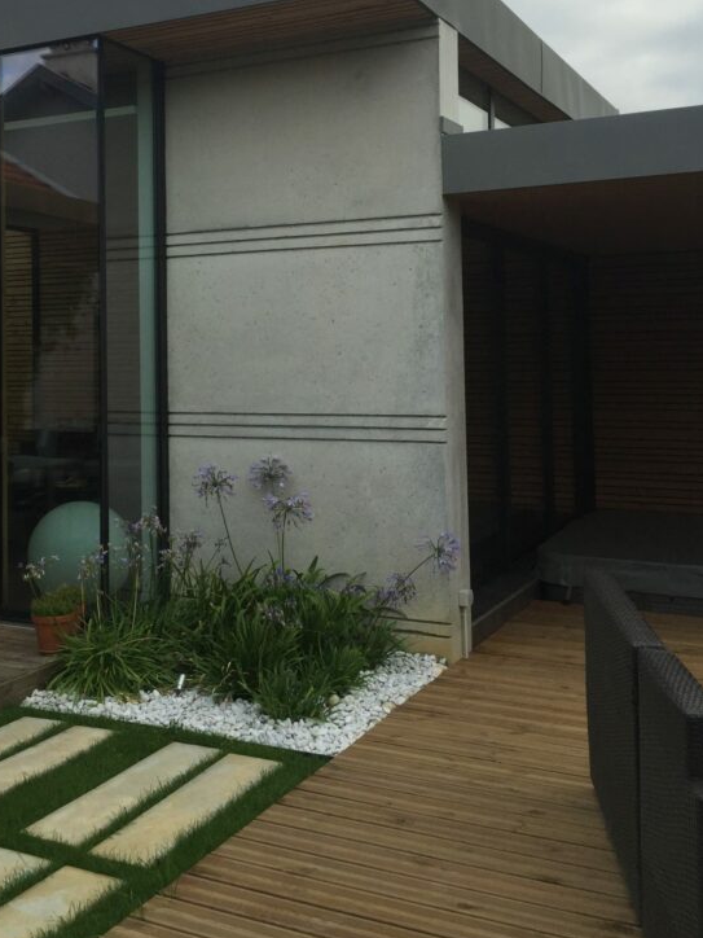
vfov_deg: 45.2
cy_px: 330
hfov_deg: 34.8
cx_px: 232
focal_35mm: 41
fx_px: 1110
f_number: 2.2
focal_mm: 4.15
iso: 32
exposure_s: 1/599
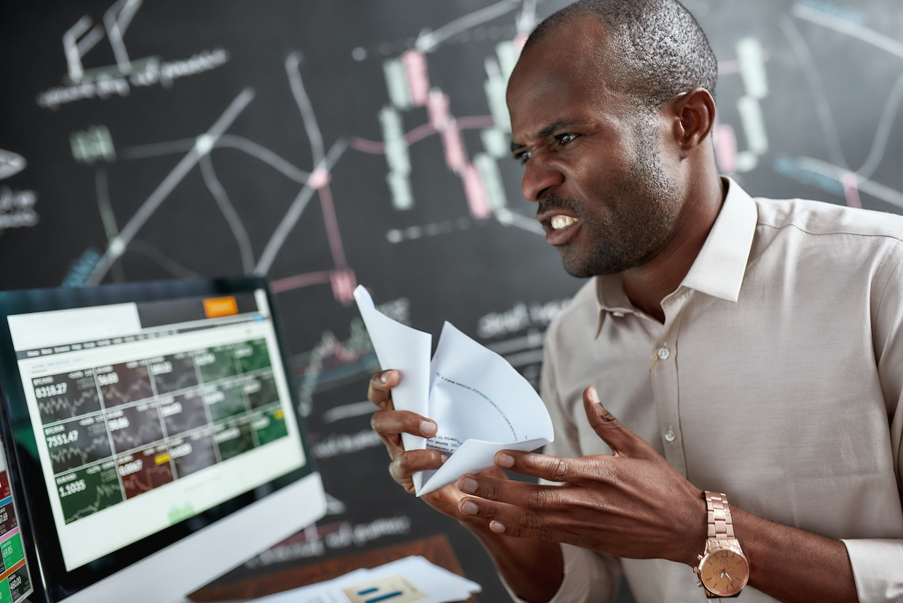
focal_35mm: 35
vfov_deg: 37.9
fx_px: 878
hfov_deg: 54.4
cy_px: 302
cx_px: 452
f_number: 2.5
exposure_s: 1/200
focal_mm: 35
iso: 500
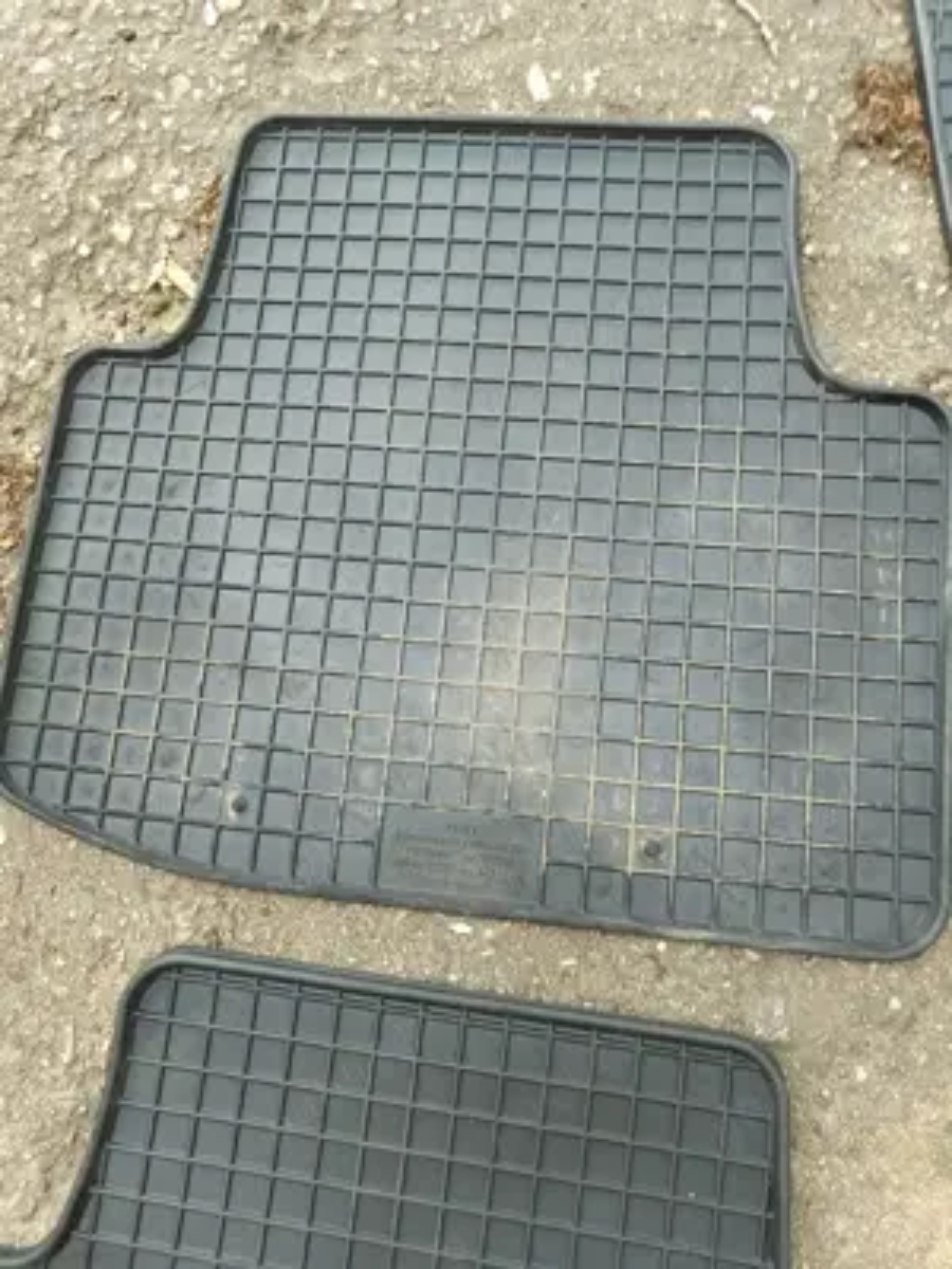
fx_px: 880
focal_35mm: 24
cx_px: 476
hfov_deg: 56.8
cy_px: 634
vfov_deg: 71.6
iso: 549
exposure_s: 1/33.3
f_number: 1.88
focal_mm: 5.59
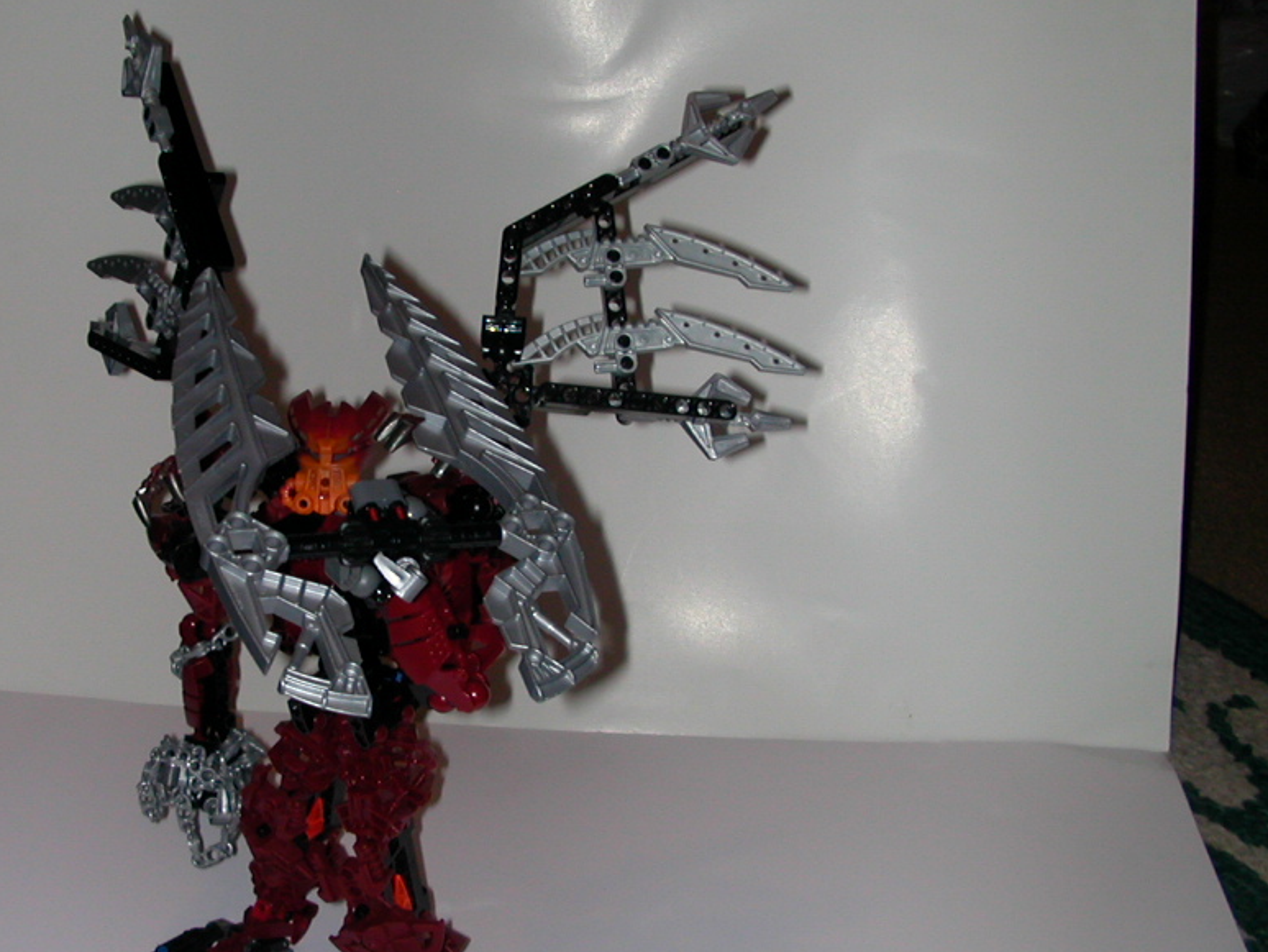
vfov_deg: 29.6
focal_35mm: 49
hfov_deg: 38.6
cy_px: 547
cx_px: 469
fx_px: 1795
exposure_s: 1/59.9
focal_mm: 5.6
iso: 100
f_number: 2.7
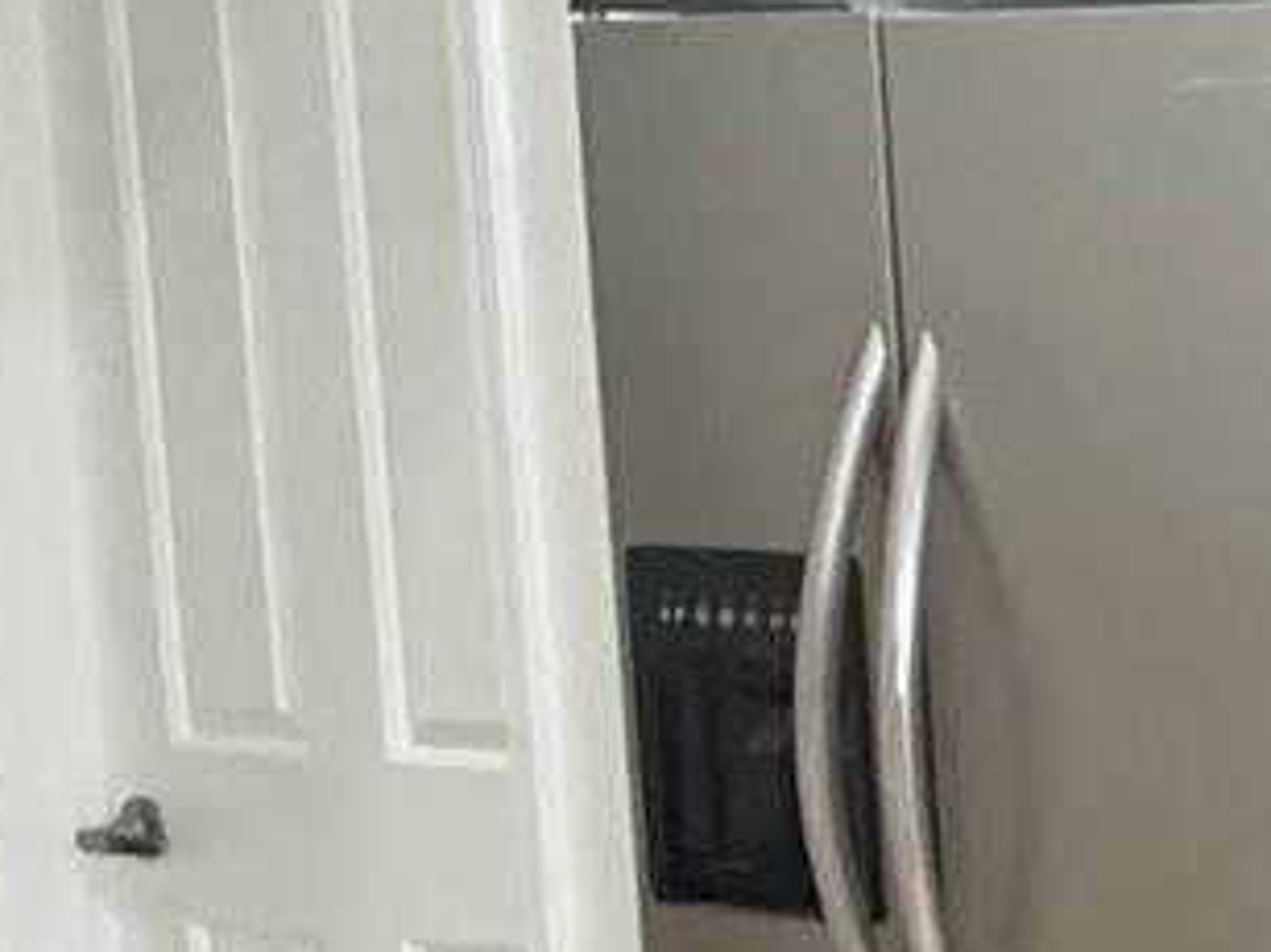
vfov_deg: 20.0
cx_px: 3018
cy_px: 277
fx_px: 2679
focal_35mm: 73
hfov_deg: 15.3
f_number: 2.2
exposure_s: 1/60
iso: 400
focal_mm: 2.22
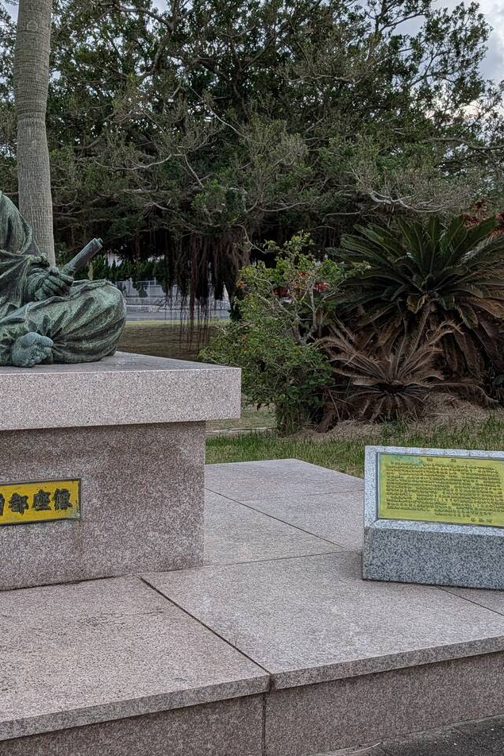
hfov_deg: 31.4
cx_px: 133
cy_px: 407
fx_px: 882
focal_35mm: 42
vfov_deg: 46.4
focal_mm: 6.9
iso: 54
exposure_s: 1/186
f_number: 1.68
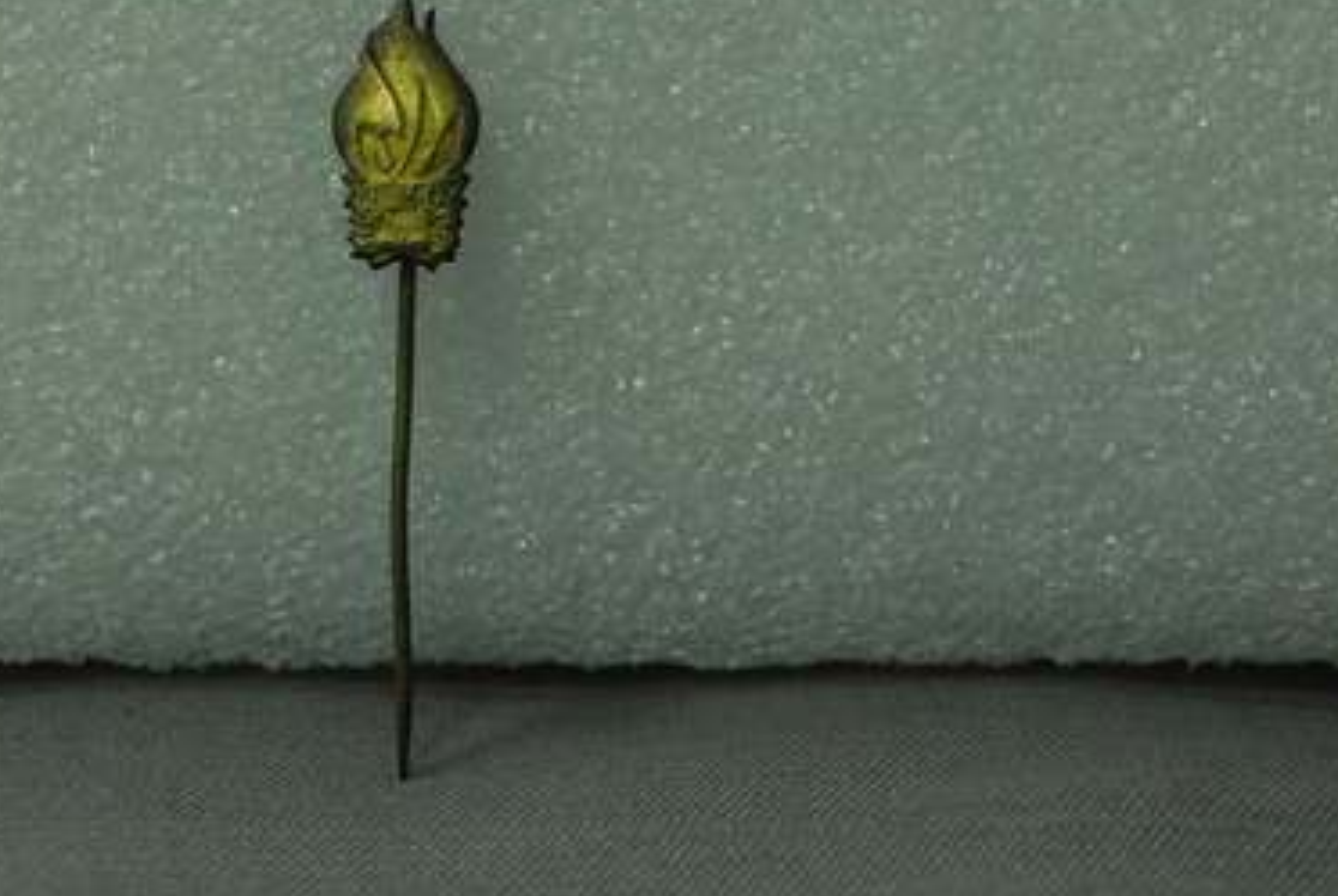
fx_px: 5768
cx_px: 406
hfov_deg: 13.2
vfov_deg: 8.9
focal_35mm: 155
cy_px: 435
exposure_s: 1/15
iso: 1000
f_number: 10
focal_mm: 60
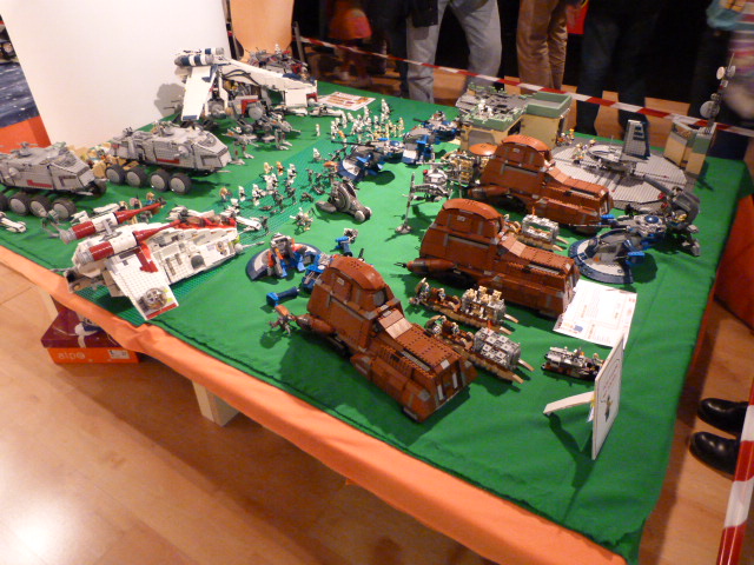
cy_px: 282
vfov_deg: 54.9
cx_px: 377
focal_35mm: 25
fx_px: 545
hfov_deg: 69.4
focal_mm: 4.5
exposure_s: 1/15
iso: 800
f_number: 2.8
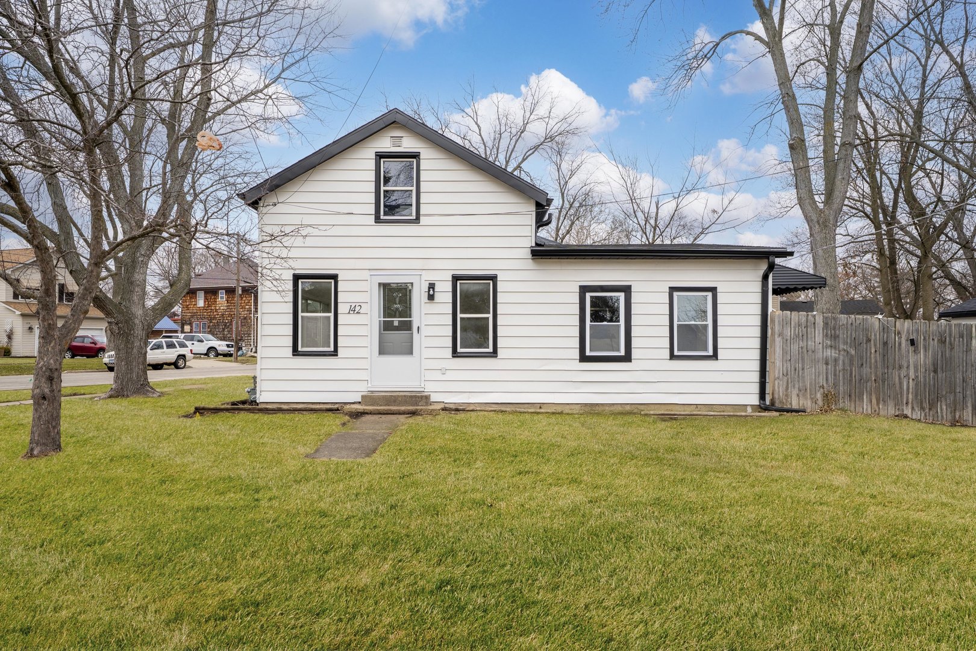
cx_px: 488
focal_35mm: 24
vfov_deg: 53.1
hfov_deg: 73.7
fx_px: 651
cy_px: 326
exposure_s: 1/160
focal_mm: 24
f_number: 9
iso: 200
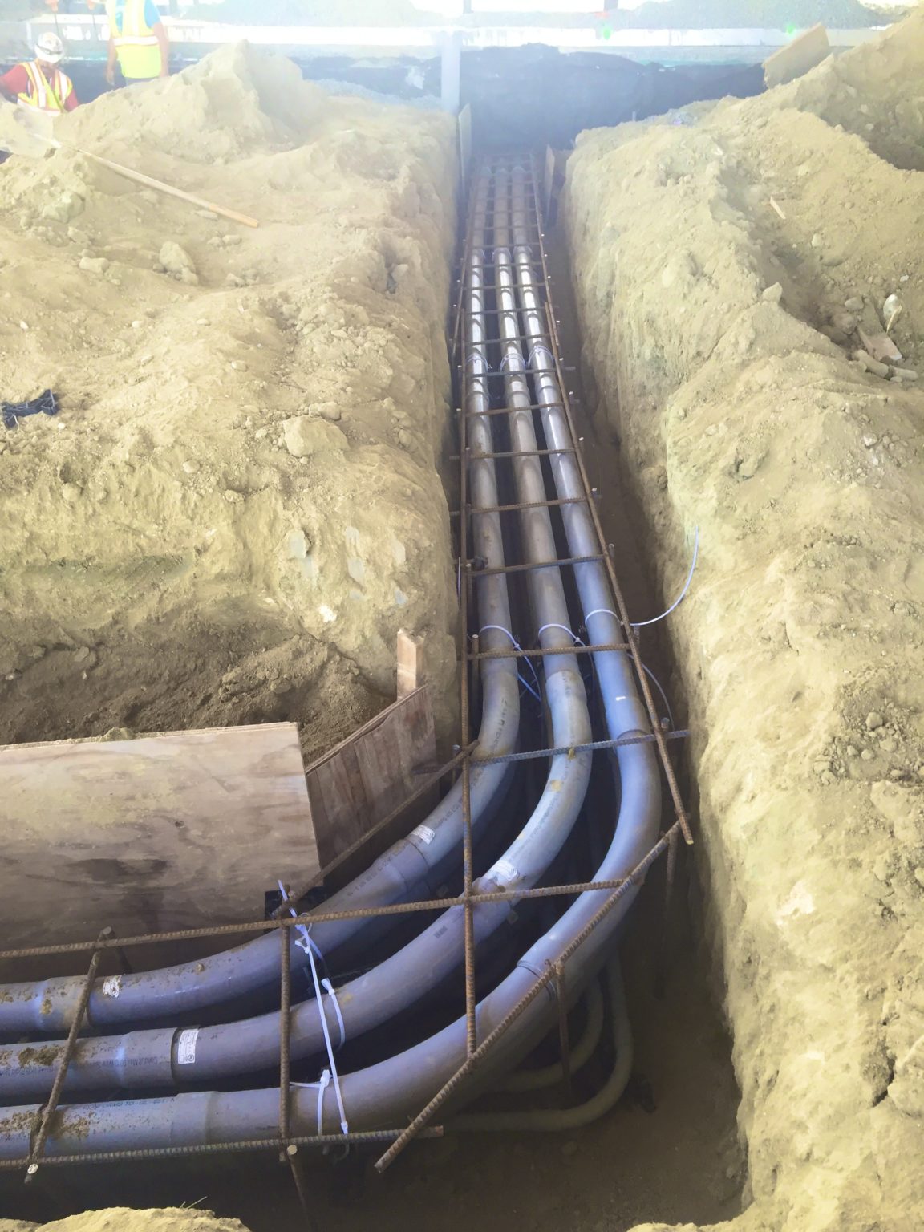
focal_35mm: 29
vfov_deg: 61.7
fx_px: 1032
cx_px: 462
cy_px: 616
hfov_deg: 48.2
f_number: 2.2
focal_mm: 4.15
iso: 32
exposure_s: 1/40
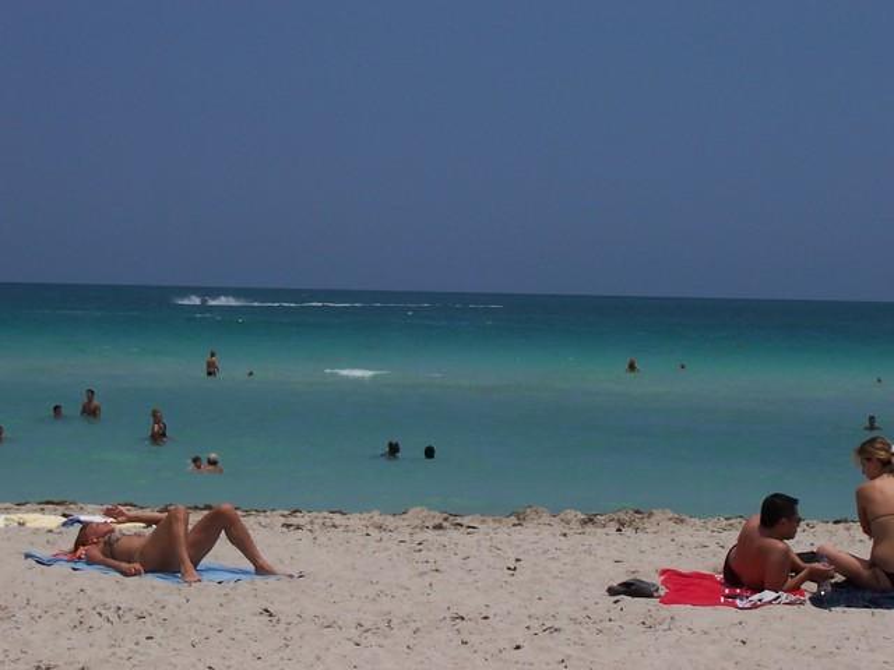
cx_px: 447
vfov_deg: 13.3
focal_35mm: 111
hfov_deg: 17.7
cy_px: 335
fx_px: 2867
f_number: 9.5
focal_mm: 16.8
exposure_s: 1/750
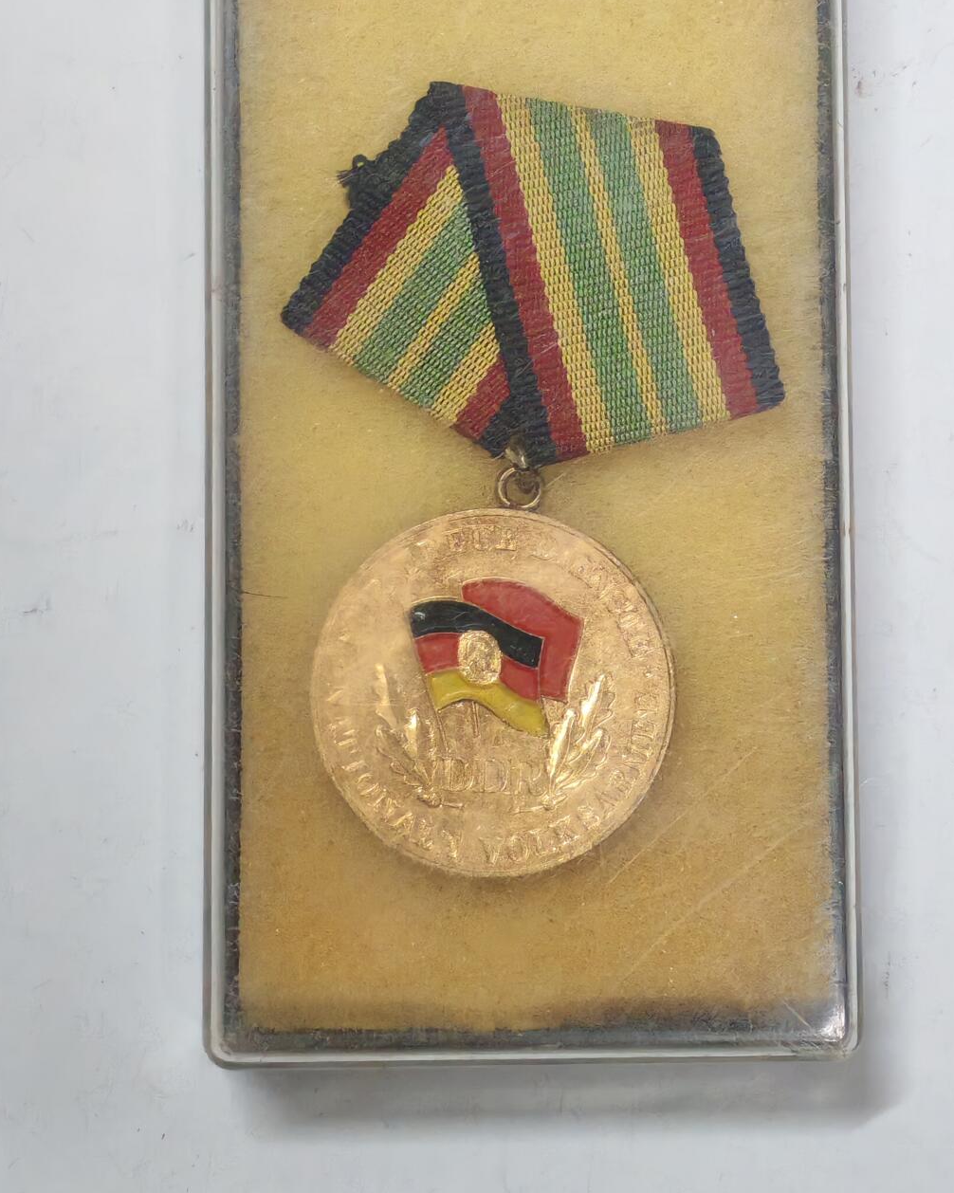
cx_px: 528
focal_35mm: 95
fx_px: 3354
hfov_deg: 16.2
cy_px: 378
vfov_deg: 20.1
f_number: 1.95
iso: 1000
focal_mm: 5.52
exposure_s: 1/33
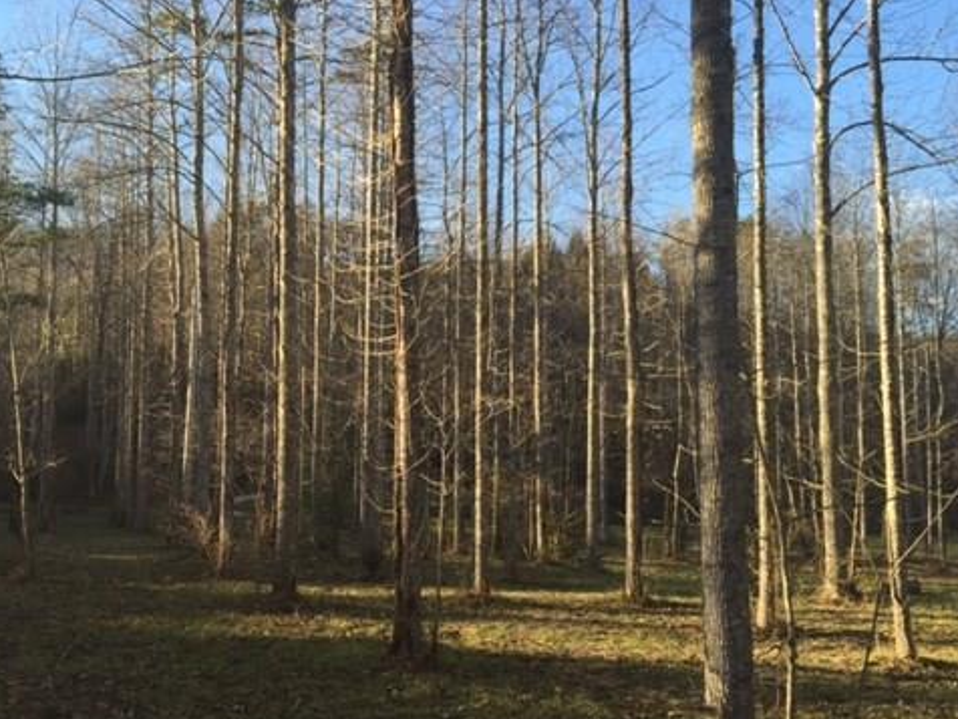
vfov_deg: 36.6
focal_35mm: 39
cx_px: 346
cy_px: 447
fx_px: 1079
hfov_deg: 47.3
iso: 32
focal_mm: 4.15
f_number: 2.2
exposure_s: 1/460
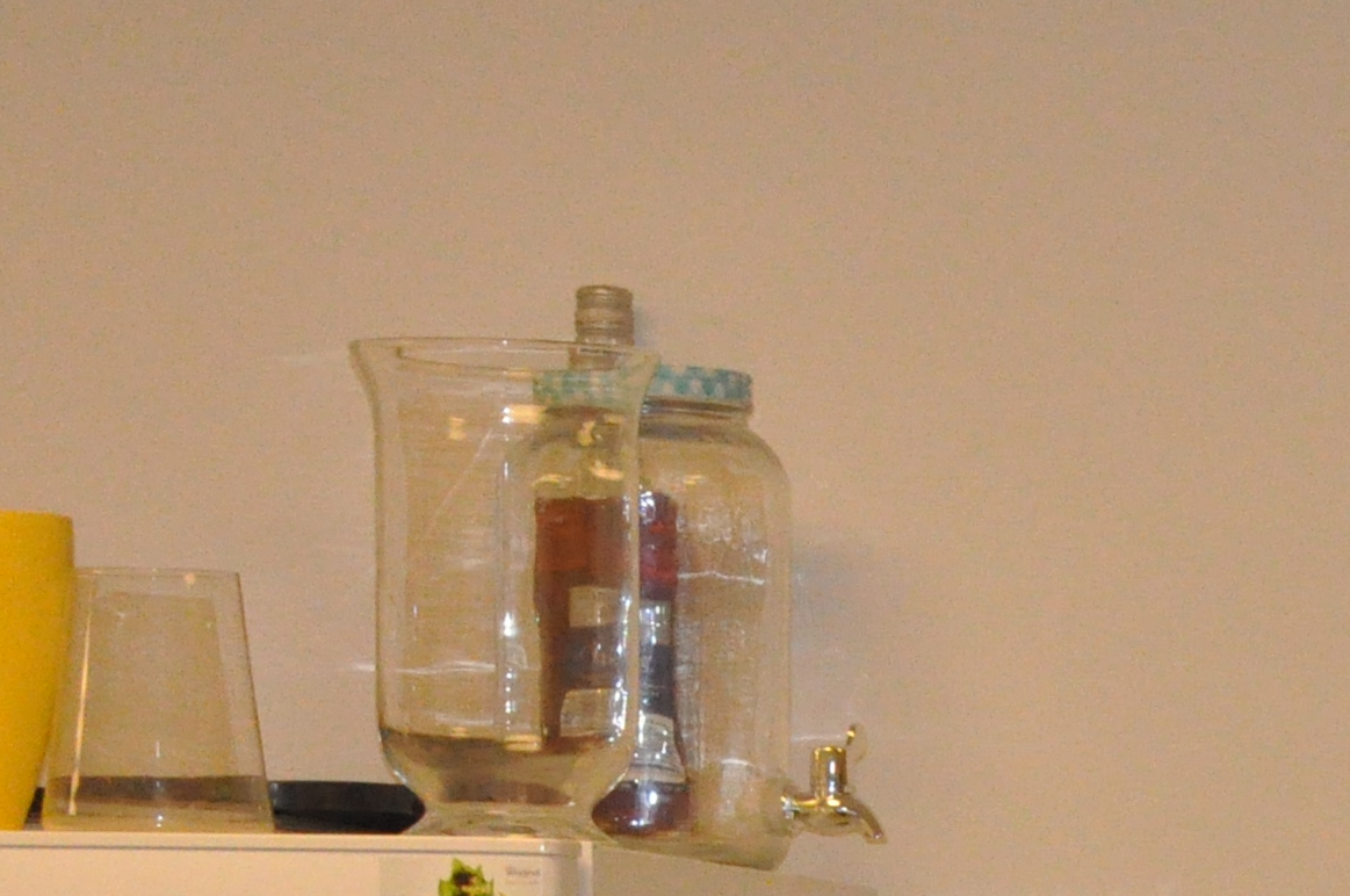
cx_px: 2102
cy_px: 1641
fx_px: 13668
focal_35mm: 365
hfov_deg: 5.6
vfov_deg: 3.7
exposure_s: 1/200
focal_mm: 66
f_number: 9
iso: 3200
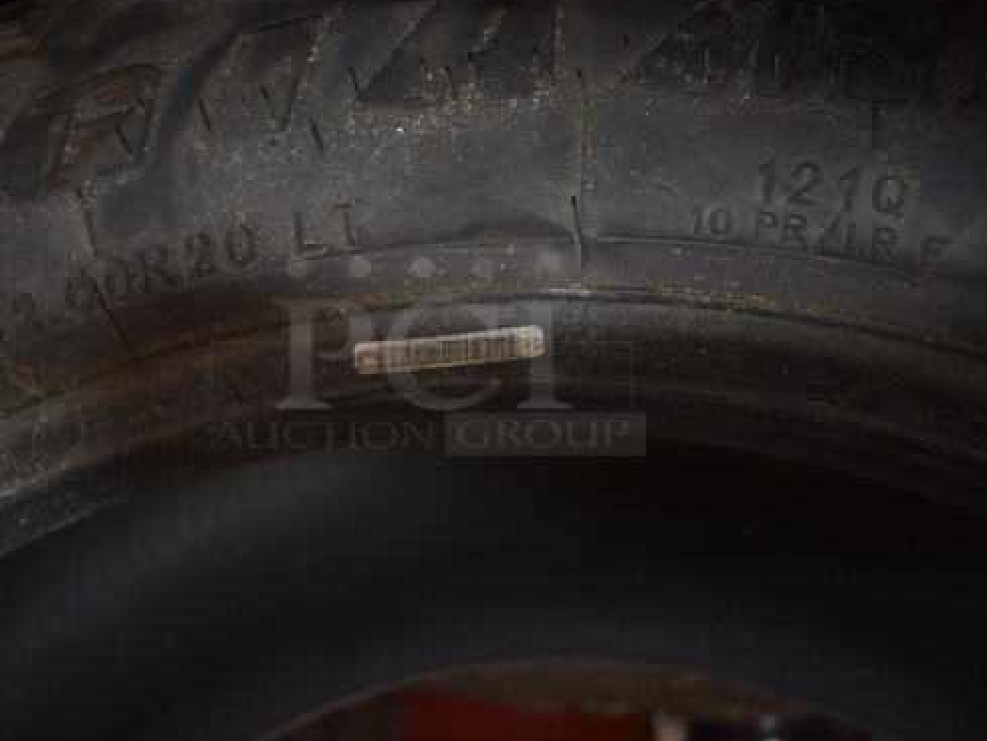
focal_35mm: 36
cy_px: 349
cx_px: 422
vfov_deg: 39.7
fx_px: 1027
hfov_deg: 51.2
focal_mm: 20
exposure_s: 1/100
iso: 280
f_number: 3.8
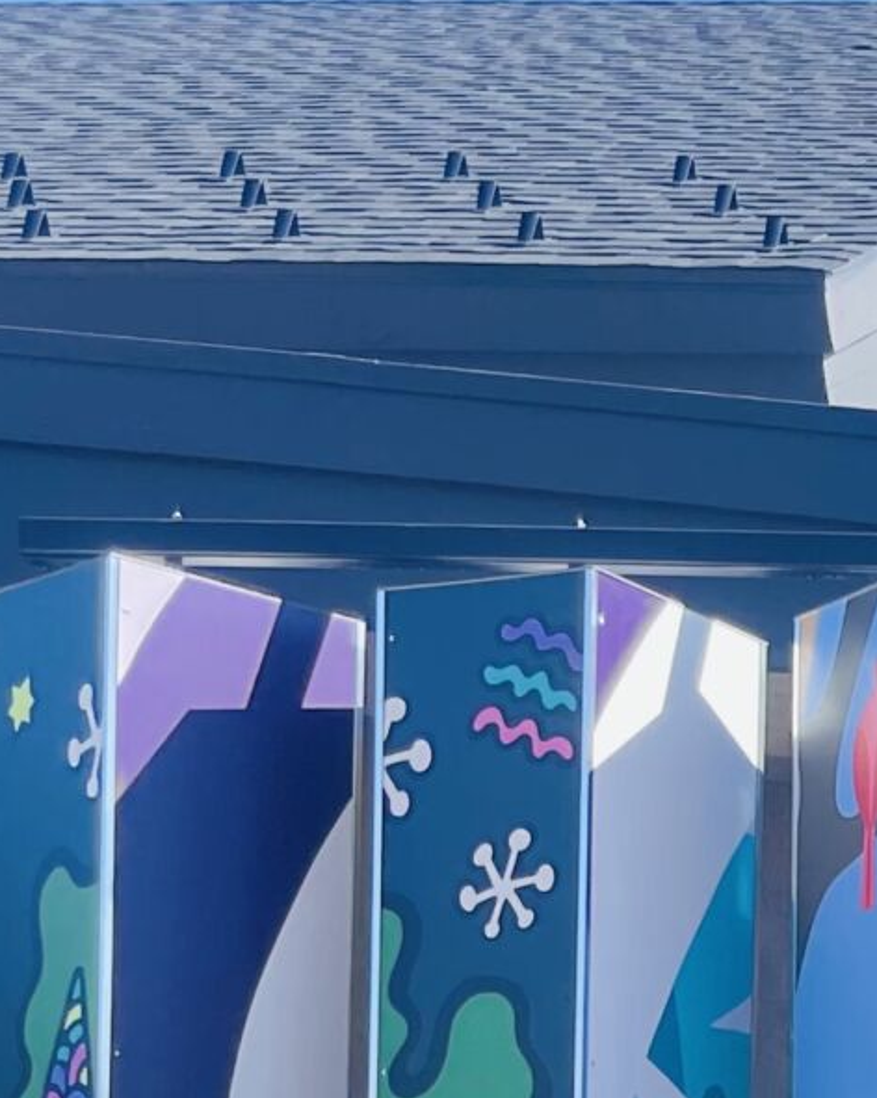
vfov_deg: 15.8
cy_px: 1722
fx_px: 3573
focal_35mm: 110
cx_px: 1862
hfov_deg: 12.1
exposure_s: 1/1125
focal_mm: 4.2
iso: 32
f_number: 1.6
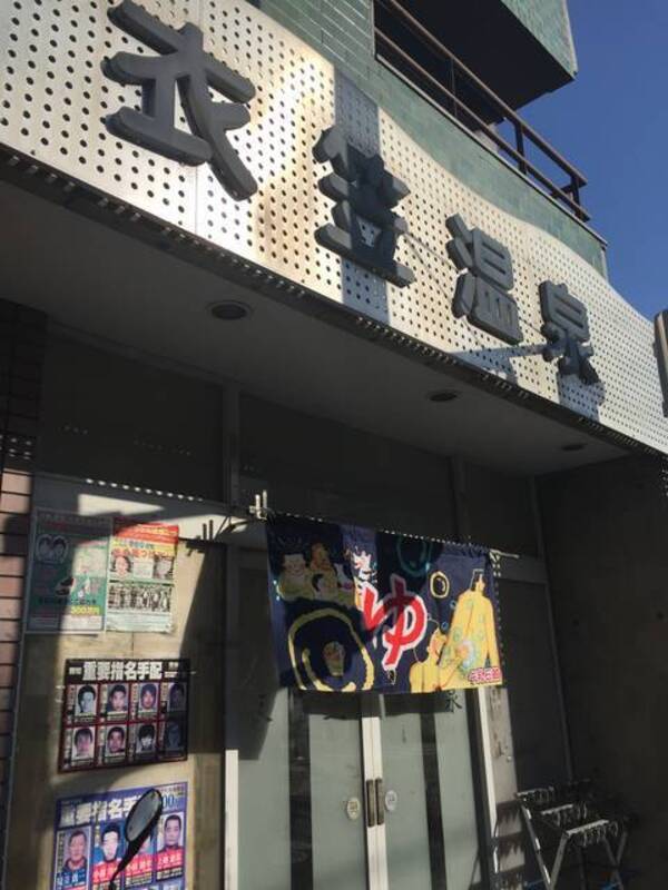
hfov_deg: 48.2
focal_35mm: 29
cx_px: 334
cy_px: 445
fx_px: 746
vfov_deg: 61.7
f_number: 2.2
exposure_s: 1/3968
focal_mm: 4.15
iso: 32
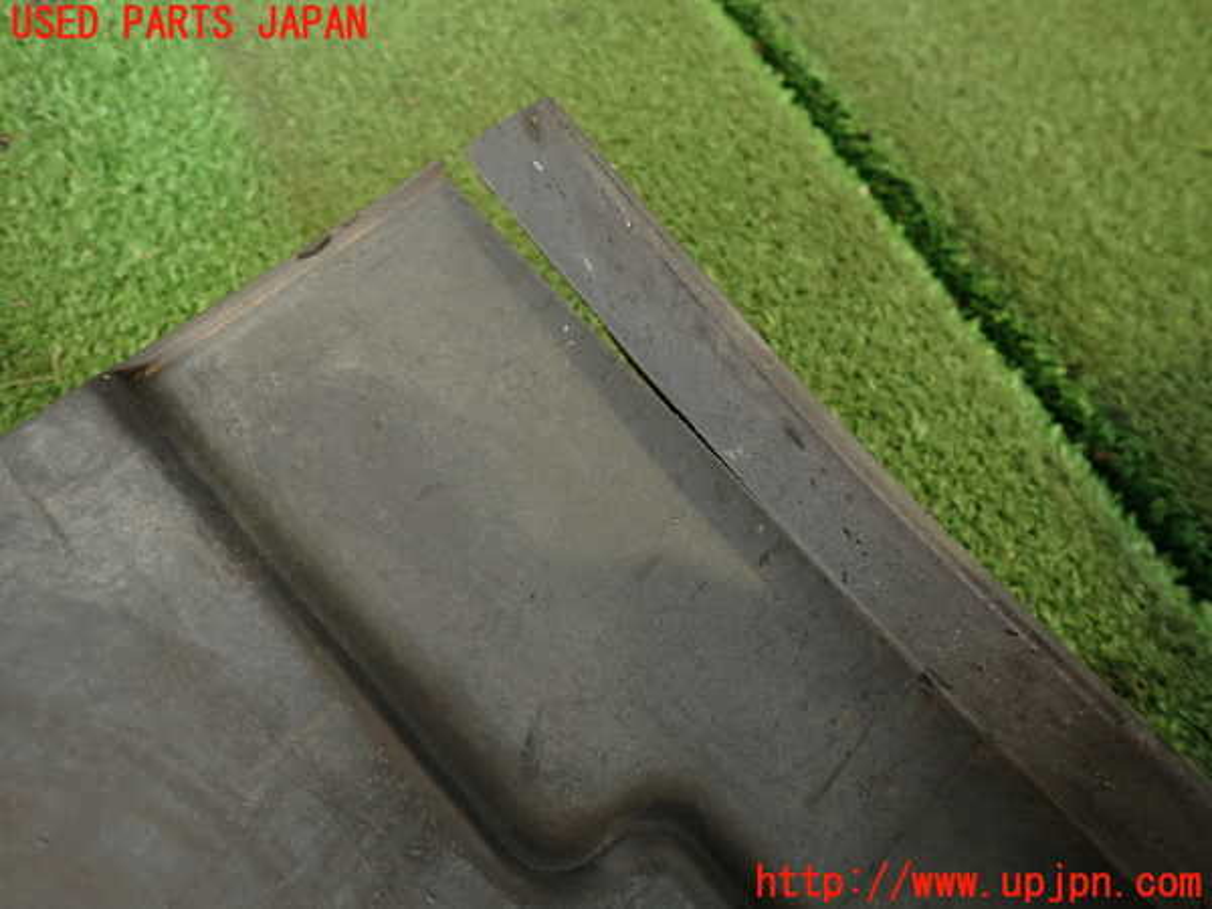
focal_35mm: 25
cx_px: 606
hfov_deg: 69.4
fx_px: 875
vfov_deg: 54.9
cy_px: 454
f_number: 2
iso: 250
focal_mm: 4.5
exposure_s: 1/30
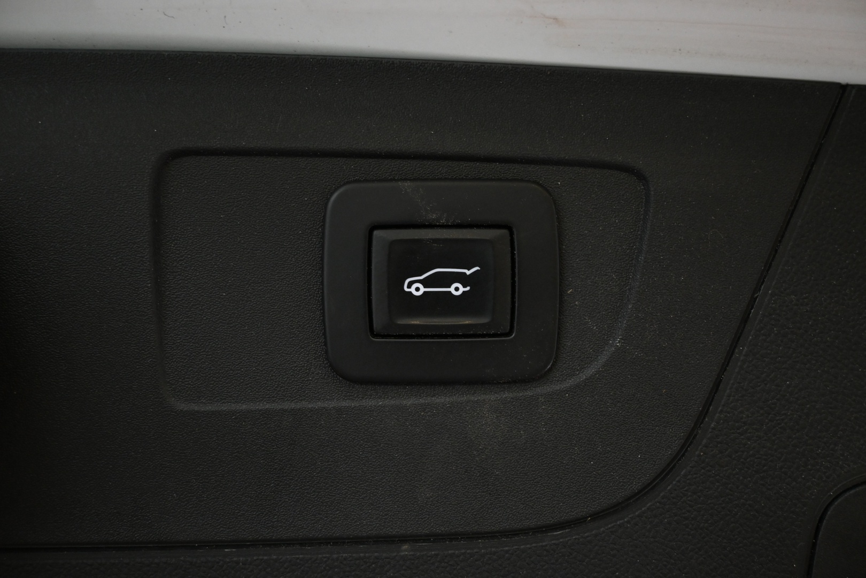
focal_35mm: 44
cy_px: 289
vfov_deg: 30.8
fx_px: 1046
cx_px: 433
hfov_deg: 45.0
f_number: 4.8
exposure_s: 1/50
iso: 1800
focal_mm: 29
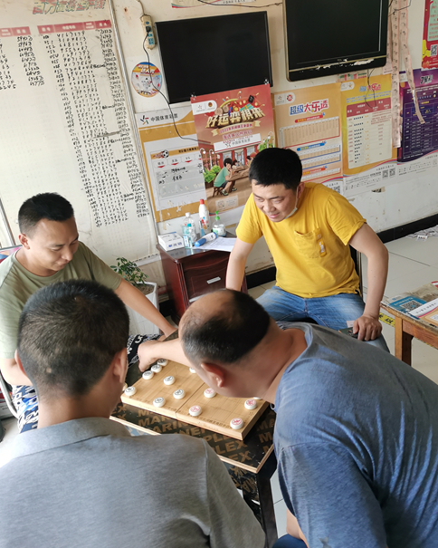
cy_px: 286
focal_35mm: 29
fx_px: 470
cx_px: 224
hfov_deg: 50.0
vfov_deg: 60.4
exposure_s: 1/100
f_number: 1.8
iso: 250
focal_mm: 5.58
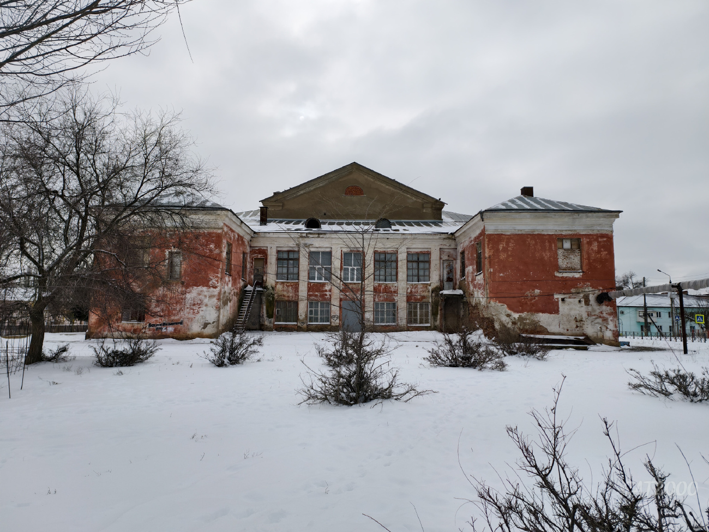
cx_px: 354
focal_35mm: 23
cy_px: 266
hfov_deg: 73.9
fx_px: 471
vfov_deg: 58.9
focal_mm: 6.54
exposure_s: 1/4219
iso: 72
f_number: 1.57
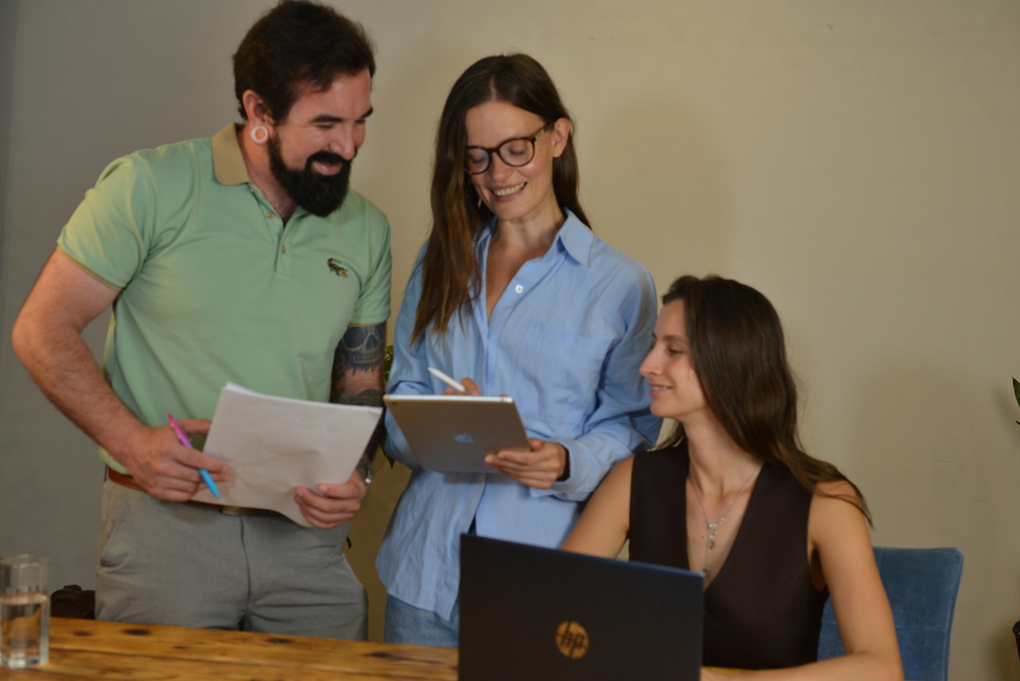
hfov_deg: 39.6
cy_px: 340
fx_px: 1417
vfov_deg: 27.0
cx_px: 510
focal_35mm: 50
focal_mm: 50
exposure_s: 1/125
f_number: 5
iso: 1000
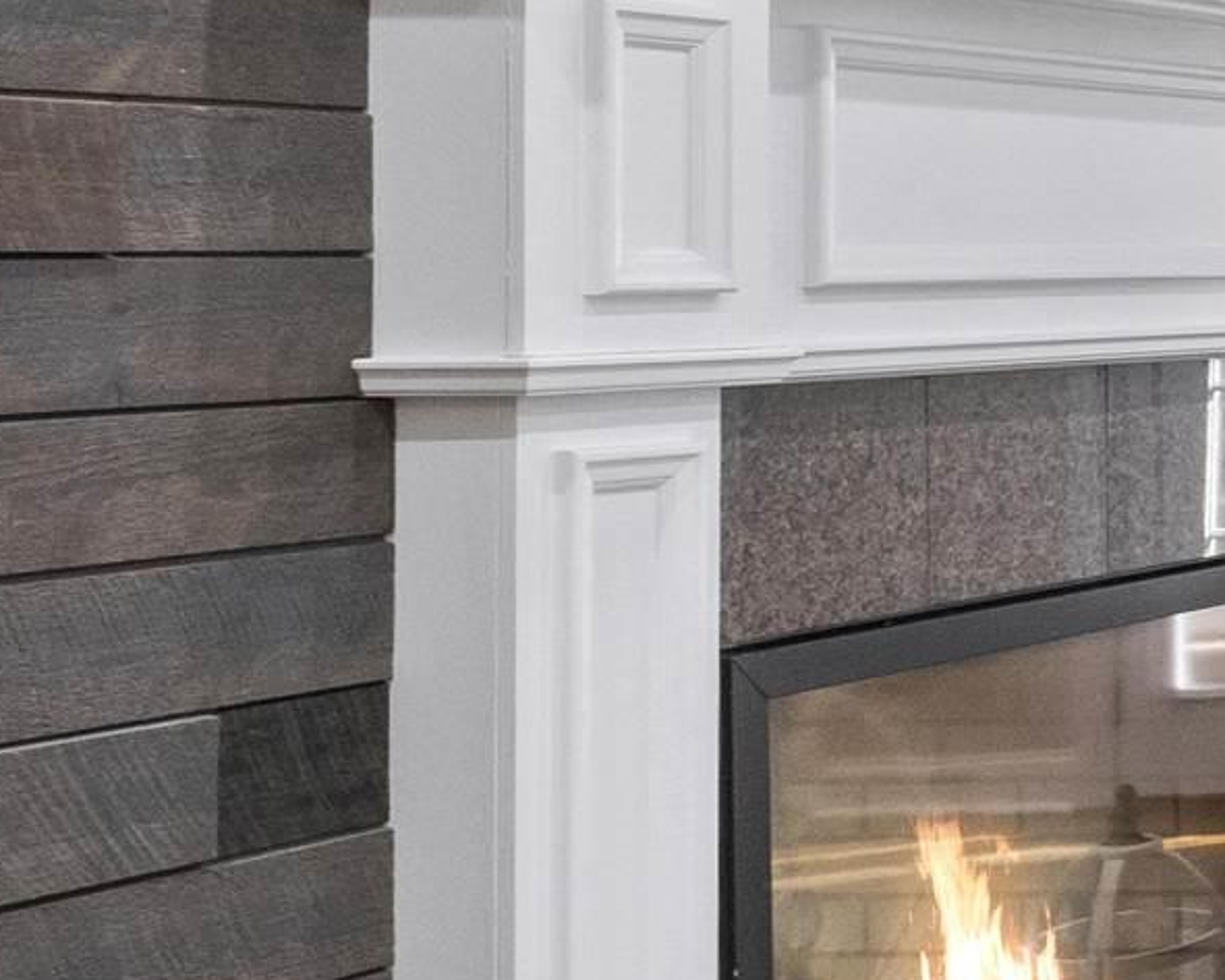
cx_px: 3020
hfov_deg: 14.5
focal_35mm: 78
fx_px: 2828
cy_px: 180
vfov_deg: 19.4
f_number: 8
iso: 800
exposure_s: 1/3
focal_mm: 10.5
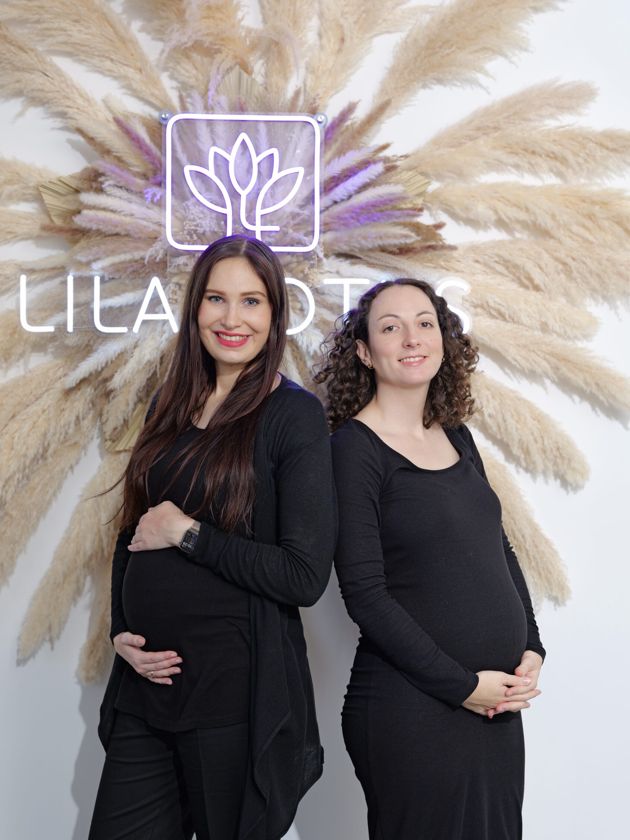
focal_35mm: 58
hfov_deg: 25.2
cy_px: 427
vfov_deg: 33.2
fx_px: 1407
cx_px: 315
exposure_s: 1/125
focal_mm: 53
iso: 400
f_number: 4
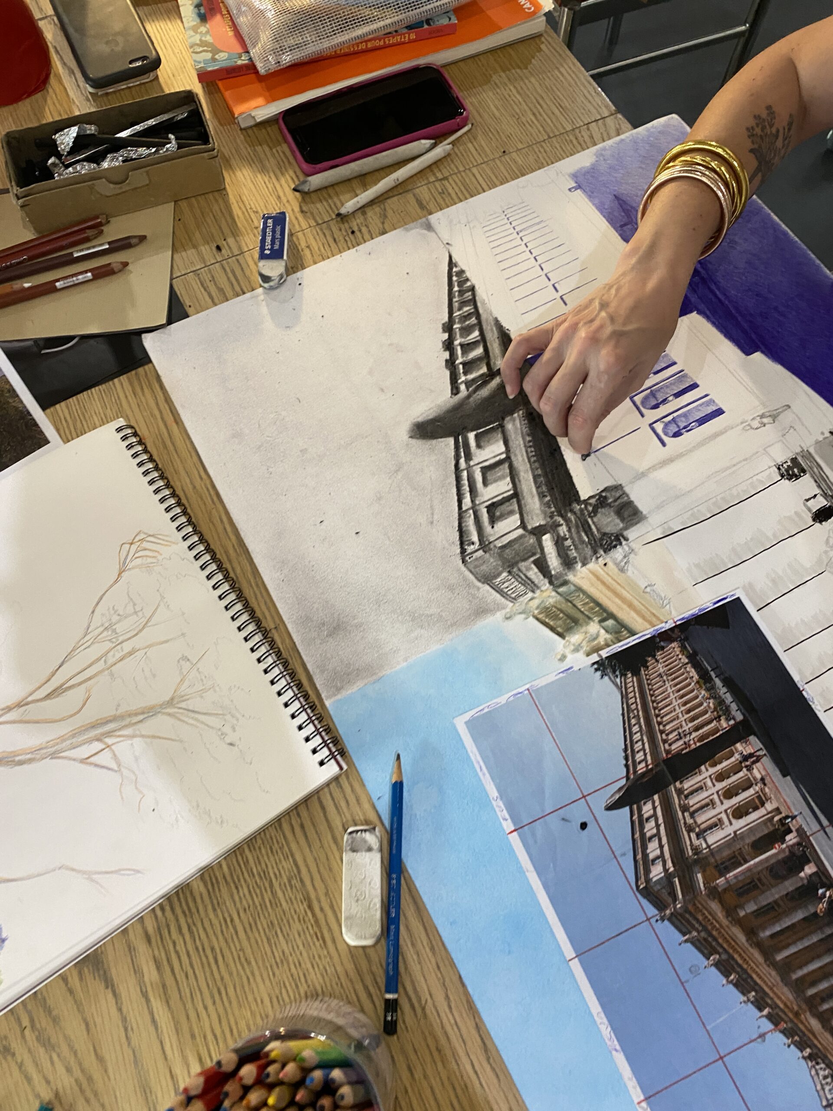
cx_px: 416
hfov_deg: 53.1
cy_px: 556
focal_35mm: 26
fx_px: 834
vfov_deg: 67.3
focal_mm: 4.25
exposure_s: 1/50
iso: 160
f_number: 1.8
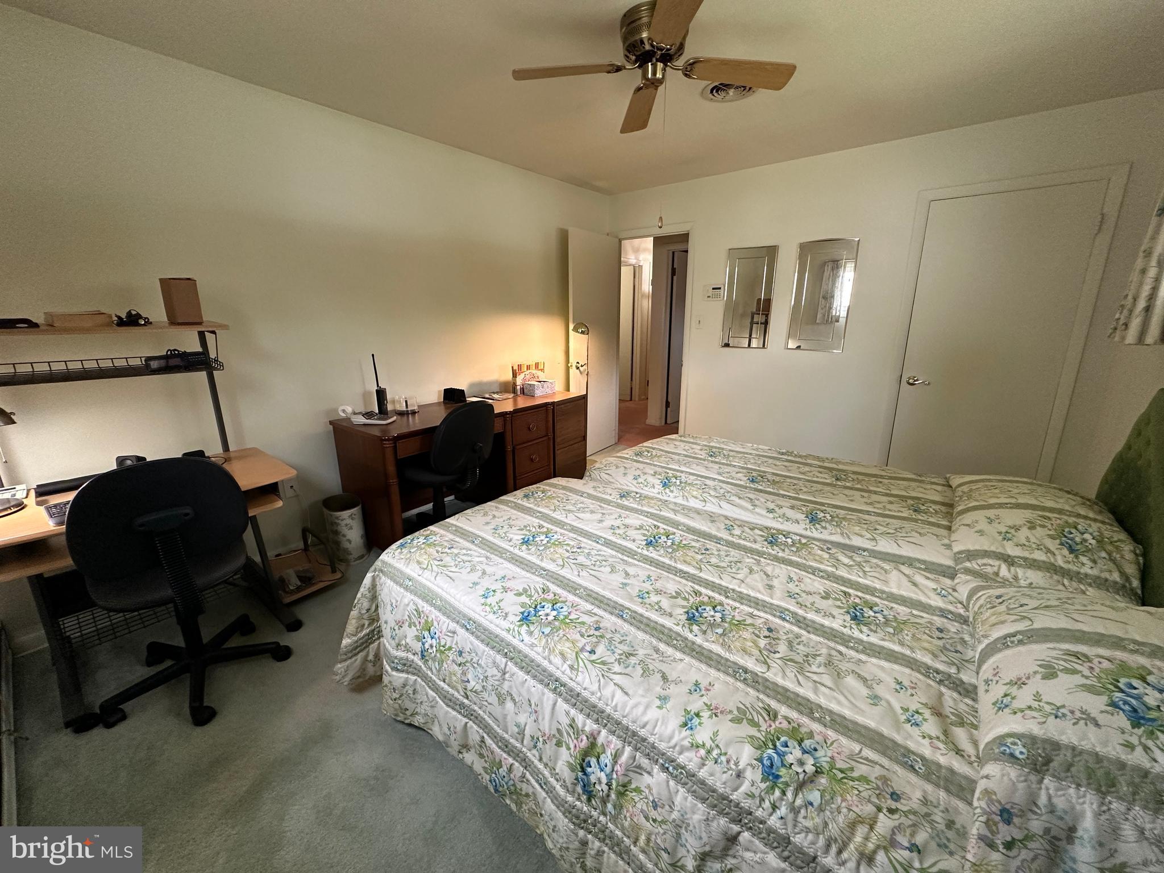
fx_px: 471
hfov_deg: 102.1
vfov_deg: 85.7
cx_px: 582
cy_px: 436
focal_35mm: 14
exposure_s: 1/120
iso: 250
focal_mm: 2.22
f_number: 2.2
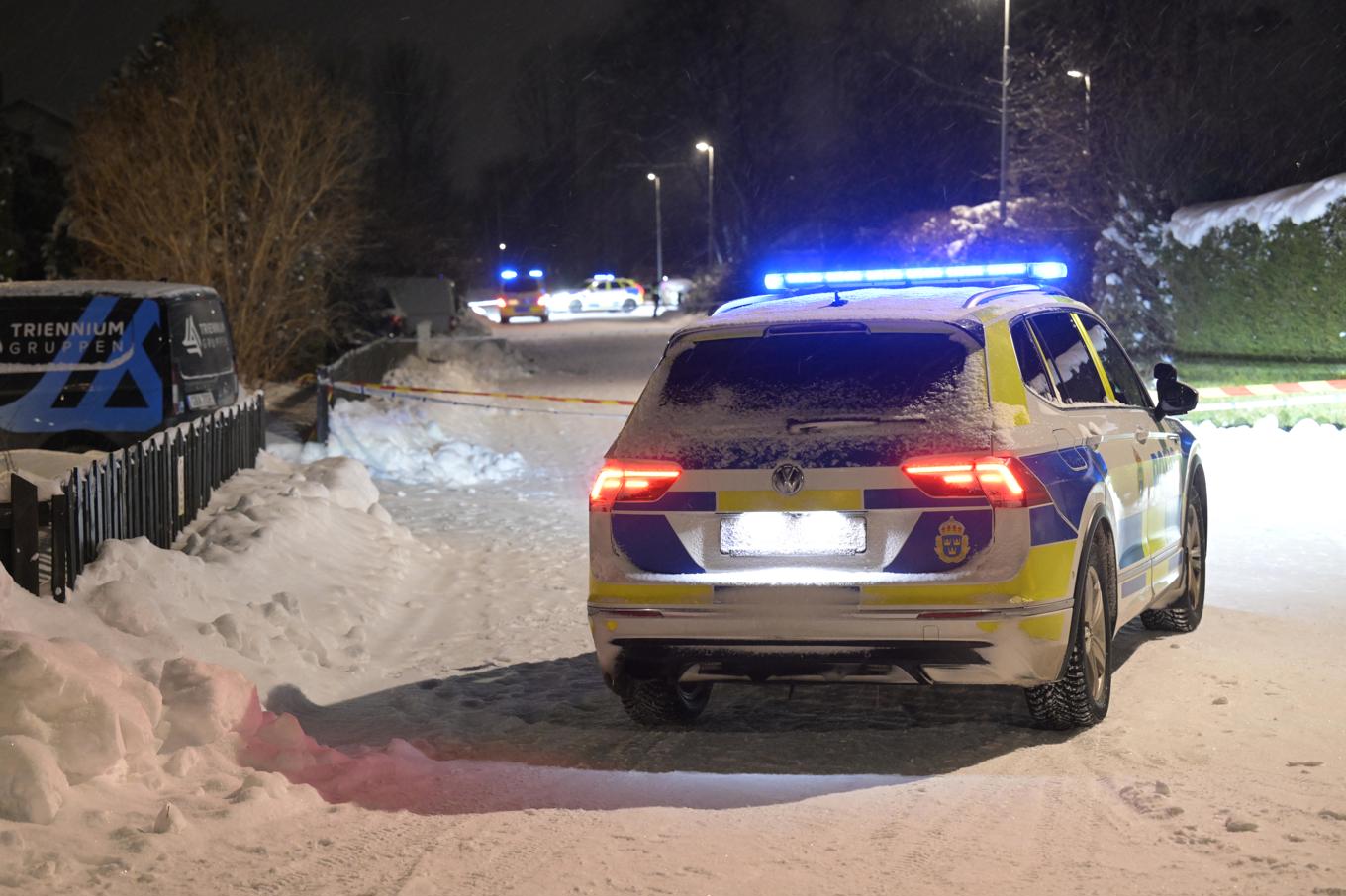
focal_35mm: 70
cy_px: 448
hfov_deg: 28.8
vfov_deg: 19.4
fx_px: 2616
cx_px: 673
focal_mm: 70
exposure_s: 1/15
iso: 5000
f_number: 4
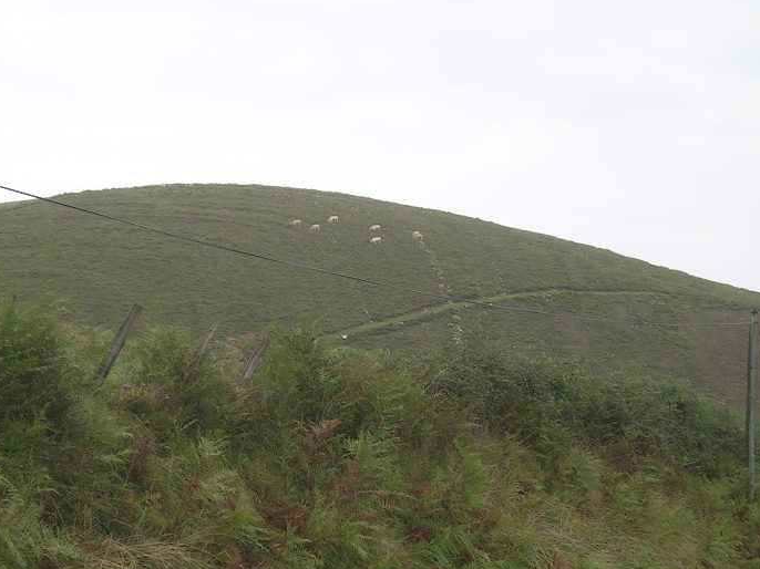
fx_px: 2392
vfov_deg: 13.6
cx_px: 306
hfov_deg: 18.0
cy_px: 366
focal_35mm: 109
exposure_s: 1/132
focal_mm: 11.1
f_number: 3.8
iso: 50
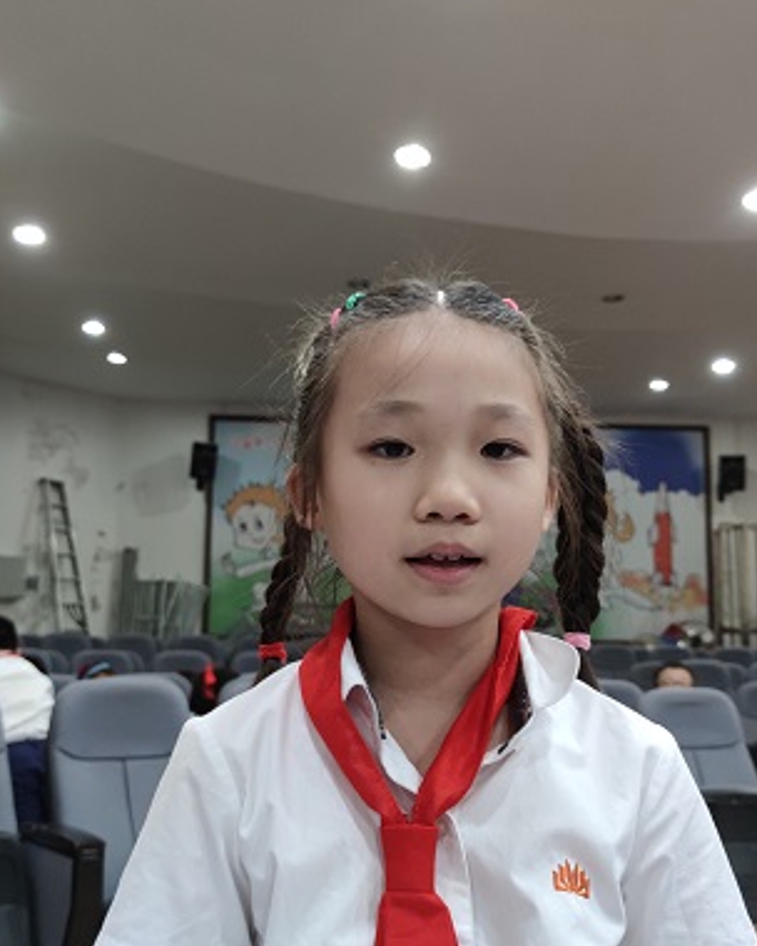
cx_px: 321
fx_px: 1036
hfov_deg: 40.0
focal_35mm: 37
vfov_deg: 49.1
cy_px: 495
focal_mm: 6.72
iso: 403
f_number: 1.69
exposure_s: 1/50
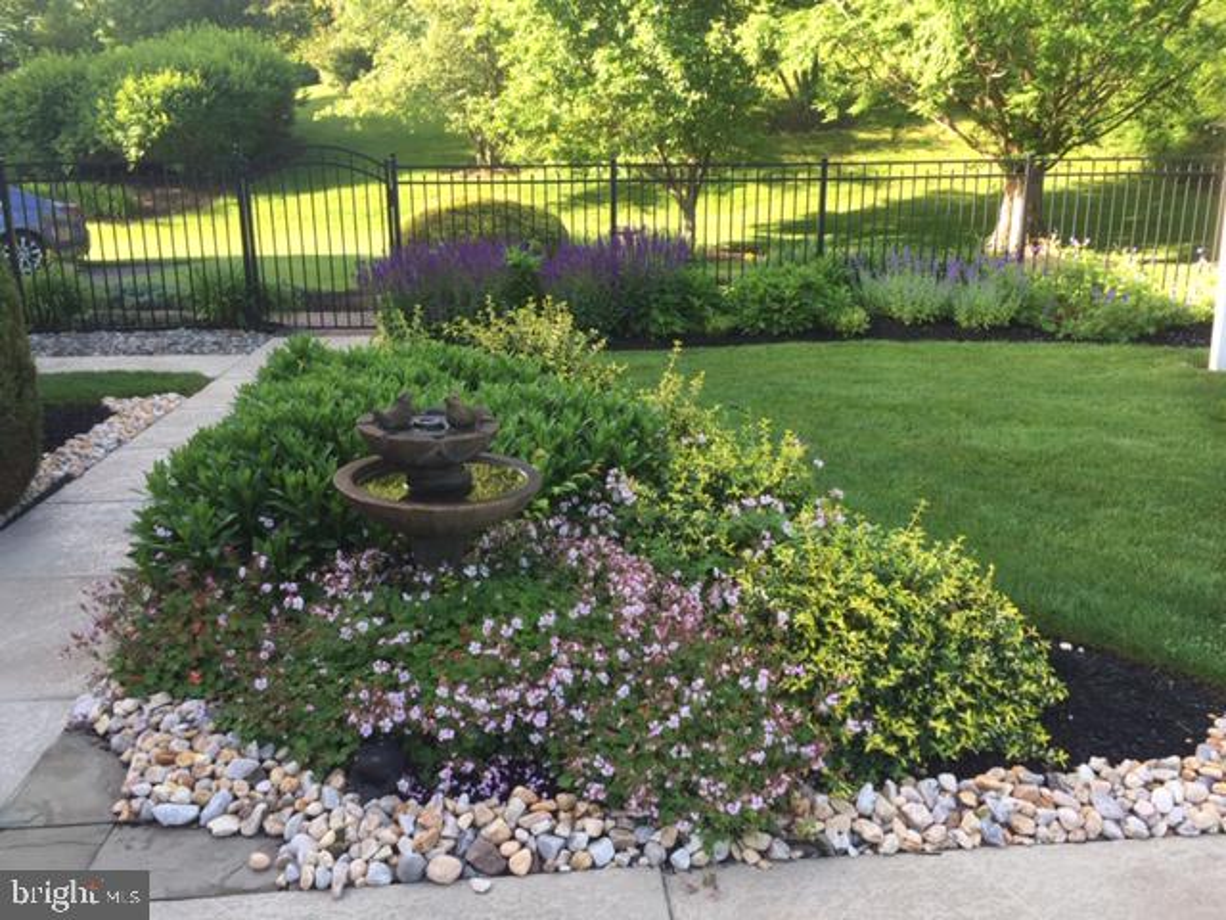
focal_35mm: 29
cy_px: 460
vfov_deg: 48.2
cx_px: 613
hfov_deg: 61.7
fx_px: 1027
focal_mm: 4.15
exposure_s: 1/120
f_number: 2.2
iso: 32
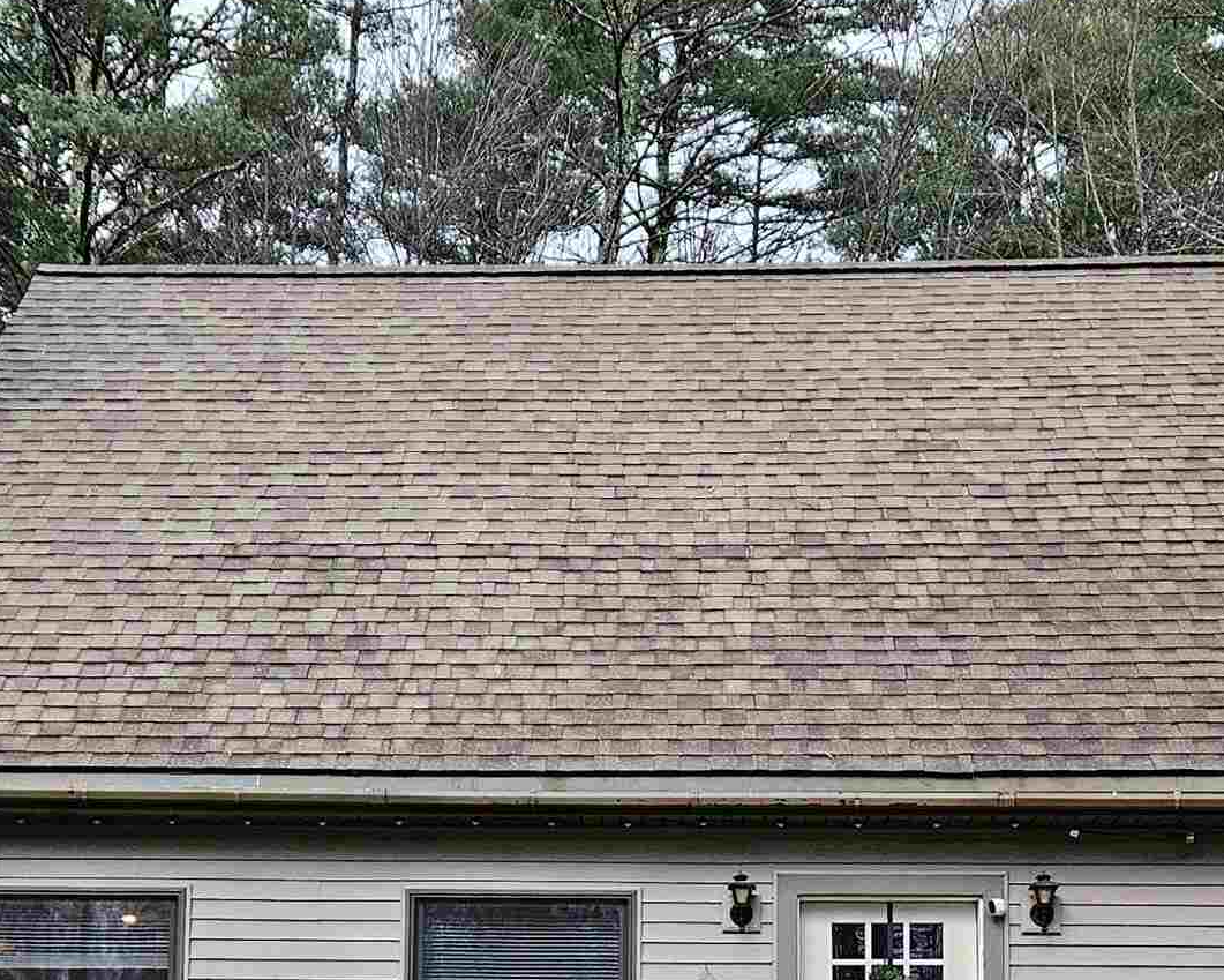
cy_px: 982
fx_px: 2355
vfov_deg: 22.6
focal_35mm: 65
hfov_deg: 29.1
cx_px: 566
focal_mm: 5.4
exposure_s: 1/244
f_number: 1.8
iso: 640
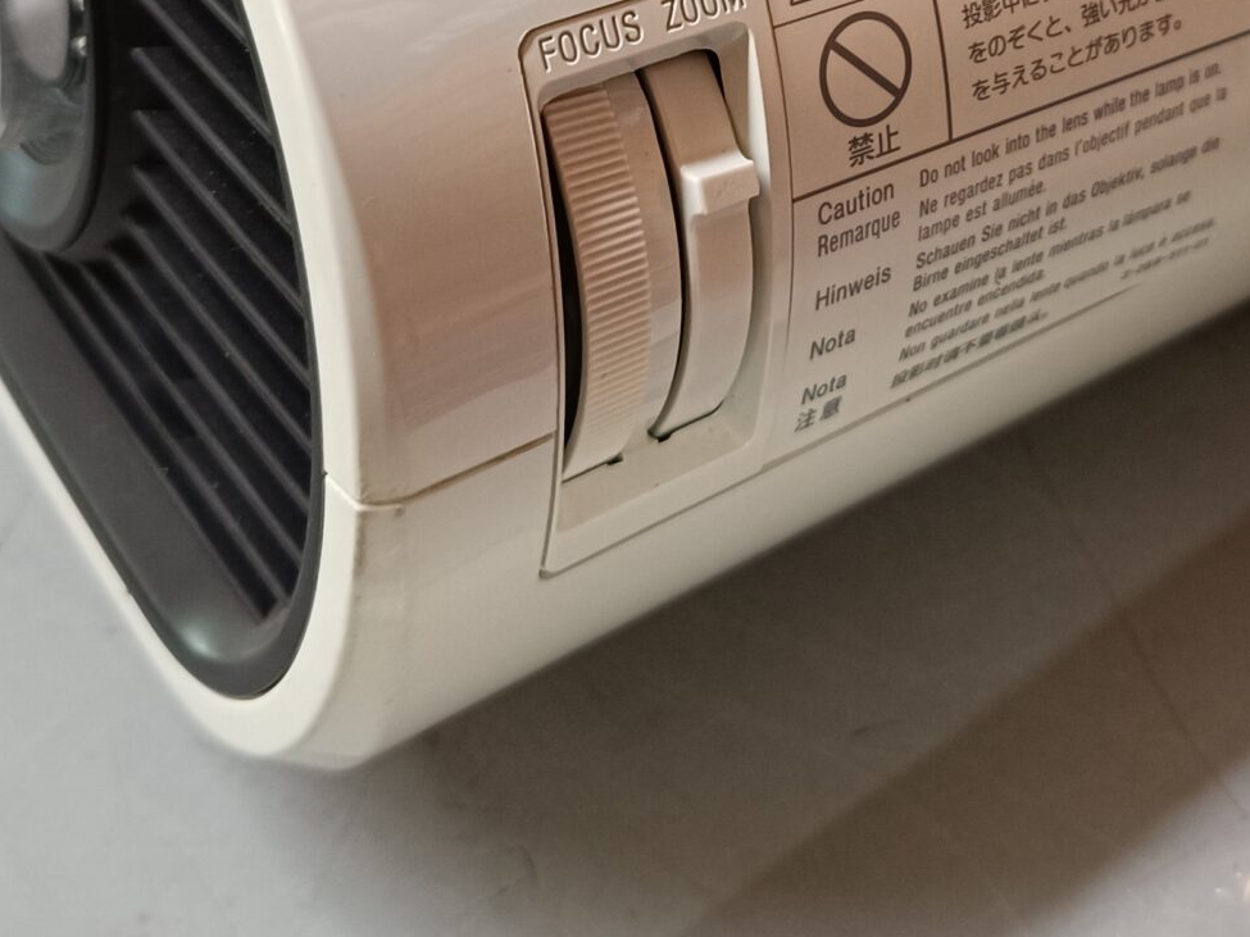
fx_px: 2275
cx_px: 845
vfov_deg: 21.7
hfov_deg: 30.5
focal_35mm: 63
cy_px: -170
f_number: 1.88
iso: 513
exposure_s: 1/33.3
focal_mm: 5.59
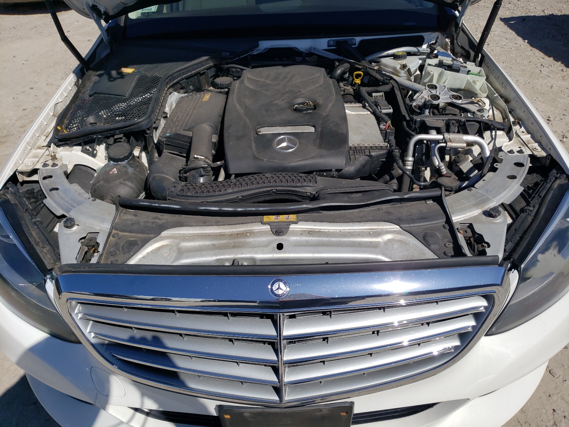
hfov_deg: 67.3
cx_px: 284
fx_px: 427
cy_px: 214
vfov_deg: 53.1
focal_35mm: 26
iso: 50
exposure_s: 1/10000
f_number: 1.5
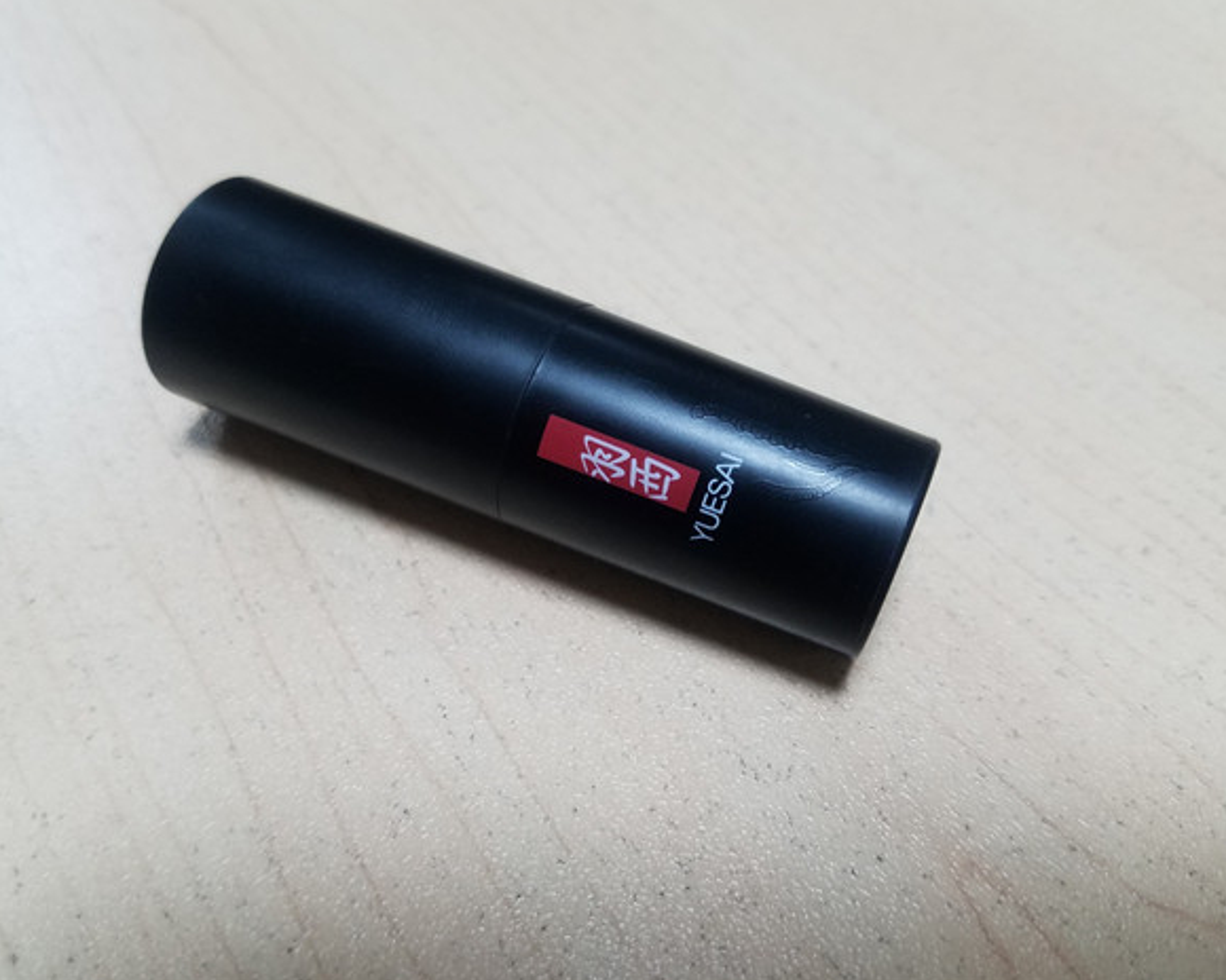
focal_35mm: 28
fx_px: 1016
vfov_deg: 51.5
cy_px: 484
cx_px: 571
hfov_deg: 62.1
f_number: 1.7
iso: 200
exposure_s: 1/25
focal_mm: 4.2
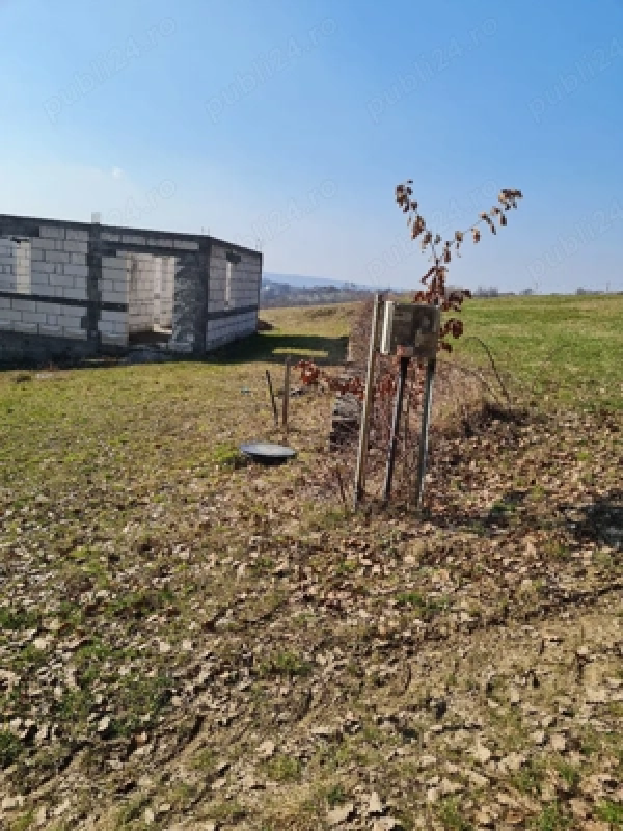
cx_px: 312
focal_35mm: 26
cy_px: 416
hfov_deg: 53.1
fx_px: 624
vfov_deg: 67.3
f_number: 1.8
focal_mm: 5.4
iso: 50
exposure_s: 1/3333
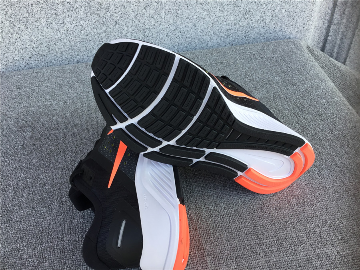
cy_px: 135
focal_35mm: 31
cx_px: 180
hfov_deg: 58.4
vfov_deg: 45.4
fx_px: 322
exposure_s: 1/122
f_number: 2.4
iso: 25
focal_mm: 3.3
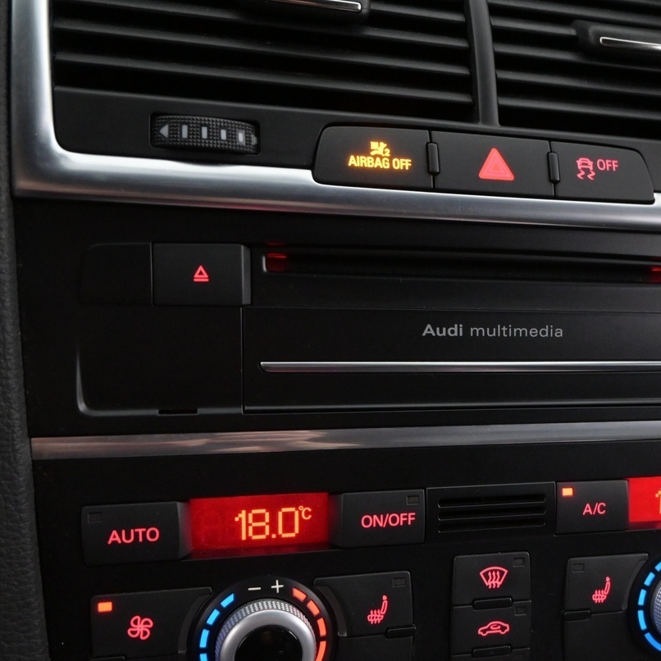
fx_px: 886
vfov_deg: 40.7
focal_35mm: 41
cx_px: 458
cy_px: 403
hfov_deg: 40.2
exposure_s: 1/25
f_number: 4.5
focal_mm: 16
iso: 2800
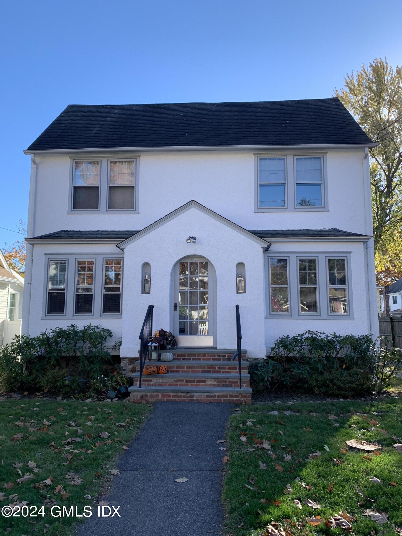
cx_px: 201
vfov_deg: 67.3
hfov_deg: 53.1
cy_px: 268
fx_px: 403
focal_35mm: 26
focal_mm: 4.25
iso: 25
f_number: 1.8
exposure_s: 1/651
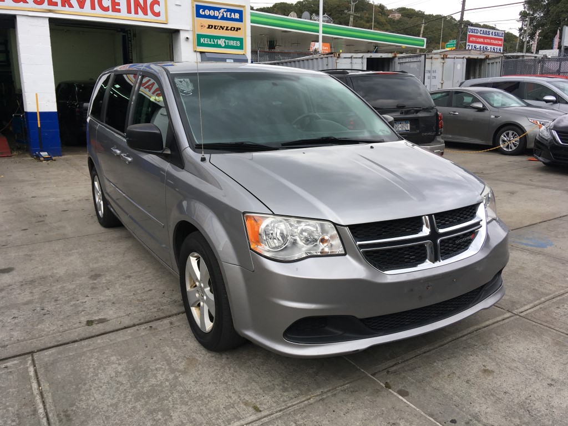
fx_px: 476
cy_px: 213
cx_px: 284
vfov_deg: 48.2
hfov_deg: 61.7
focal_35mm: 29
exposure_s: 1/174
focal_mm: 4.15
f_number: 2.2
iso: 25
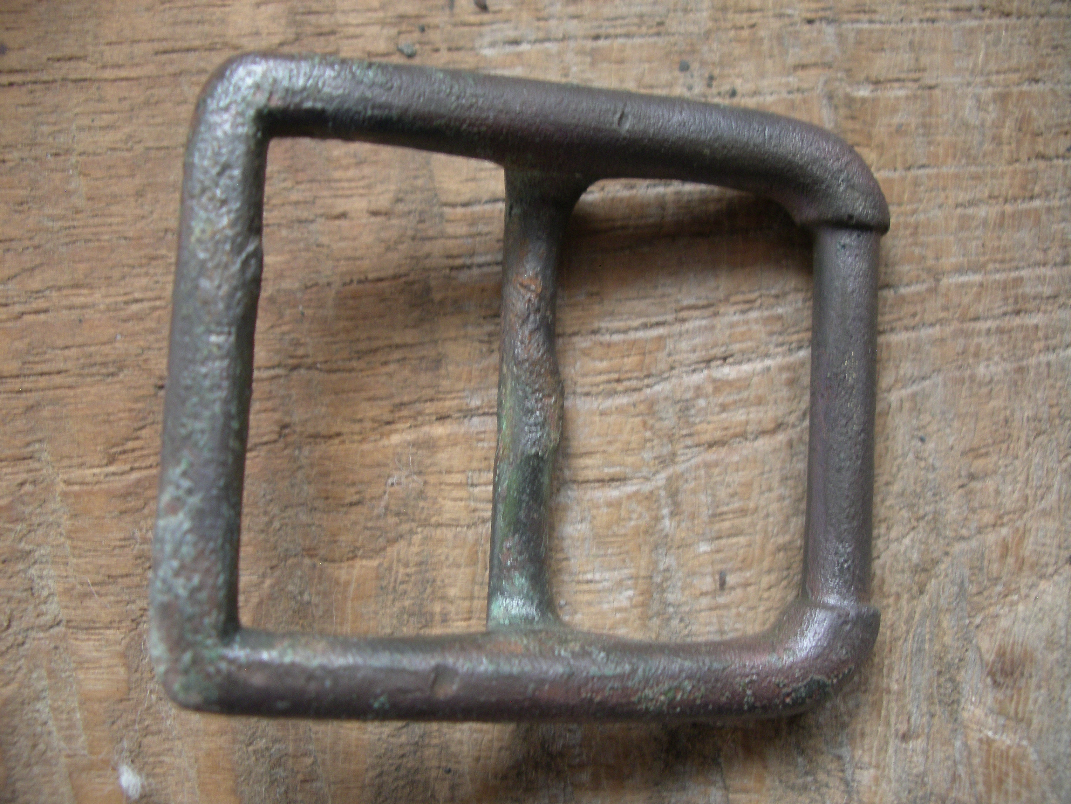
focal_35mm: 37
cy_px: 402
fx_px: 1145
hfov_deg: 50.1
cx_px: 536
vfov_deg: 38.7
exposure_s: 1/25
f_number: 2.8
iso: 200
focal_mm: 7.8
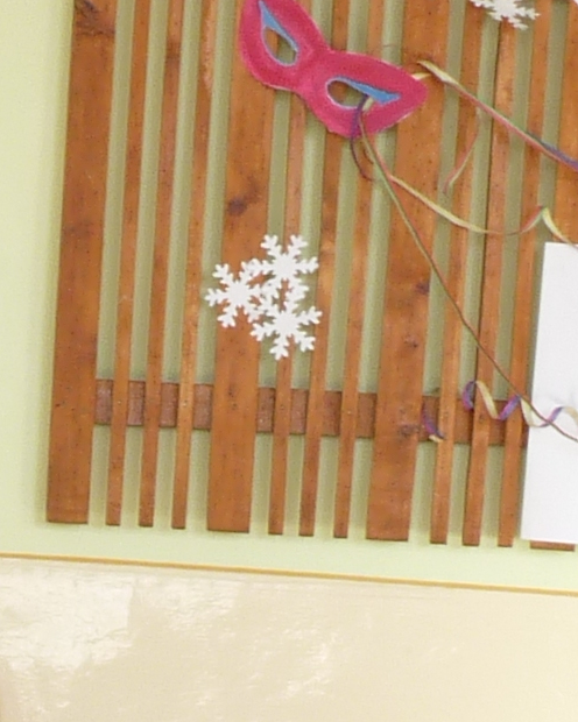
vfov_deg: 7.8
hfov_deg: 6.2
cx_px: -407
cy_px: 724
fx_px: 5260
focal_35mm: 246
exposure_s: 1/50
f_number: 3
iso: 100
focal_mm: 7.6
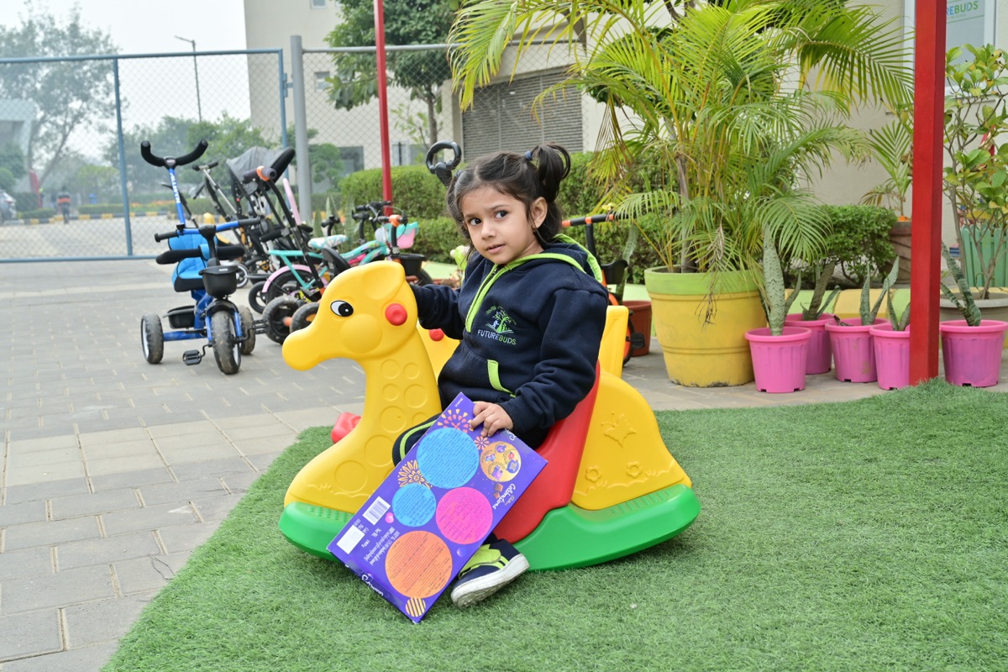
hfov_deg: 50.7
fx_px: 1064
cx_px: 504
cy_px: 336
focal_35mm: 38
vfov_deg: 35.1
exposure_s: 1/160
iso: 100
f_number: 6.3
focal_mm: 38
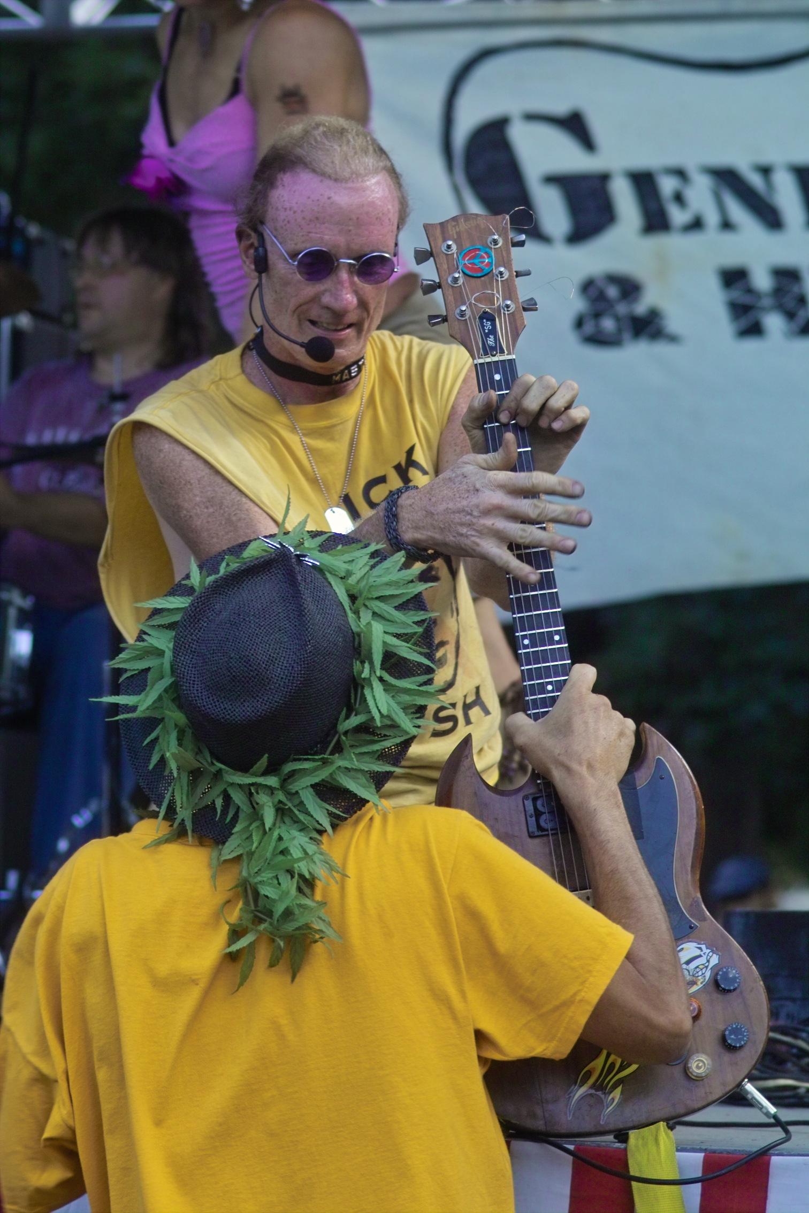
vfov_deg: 11.5
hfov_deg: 7.7
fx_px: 6033
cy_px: 606
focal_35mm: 179
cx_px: 404
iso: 200
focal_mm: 105
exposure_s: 1/250
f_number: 4.5
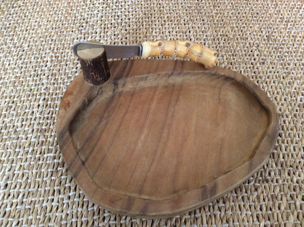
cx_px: 152
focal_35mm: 32
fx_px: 281
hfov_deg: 56.9
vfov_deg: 44.1
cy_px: 114
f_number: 2.4
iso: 250
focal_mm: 3.3
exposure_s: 1/20
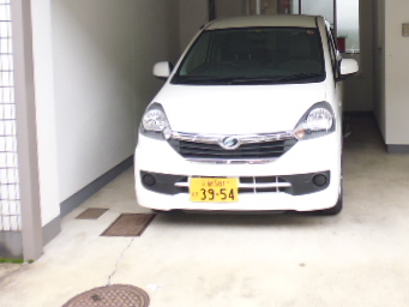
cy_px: 47
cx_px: 314
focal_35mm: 45
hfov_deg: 40.7
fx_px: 532
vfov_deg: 31.1
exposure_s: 1/60
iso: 125
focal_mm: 4.3
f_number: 2.8
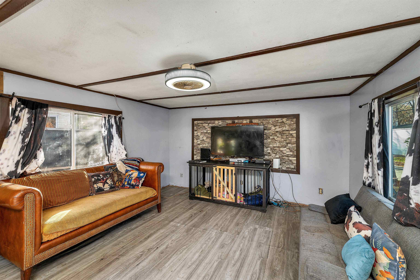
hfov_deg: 104.3
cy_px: 140
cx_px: 210
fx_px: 163
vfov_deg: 81.2
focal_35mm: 14
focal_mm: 14
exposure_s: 1/6
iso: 400
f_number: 8
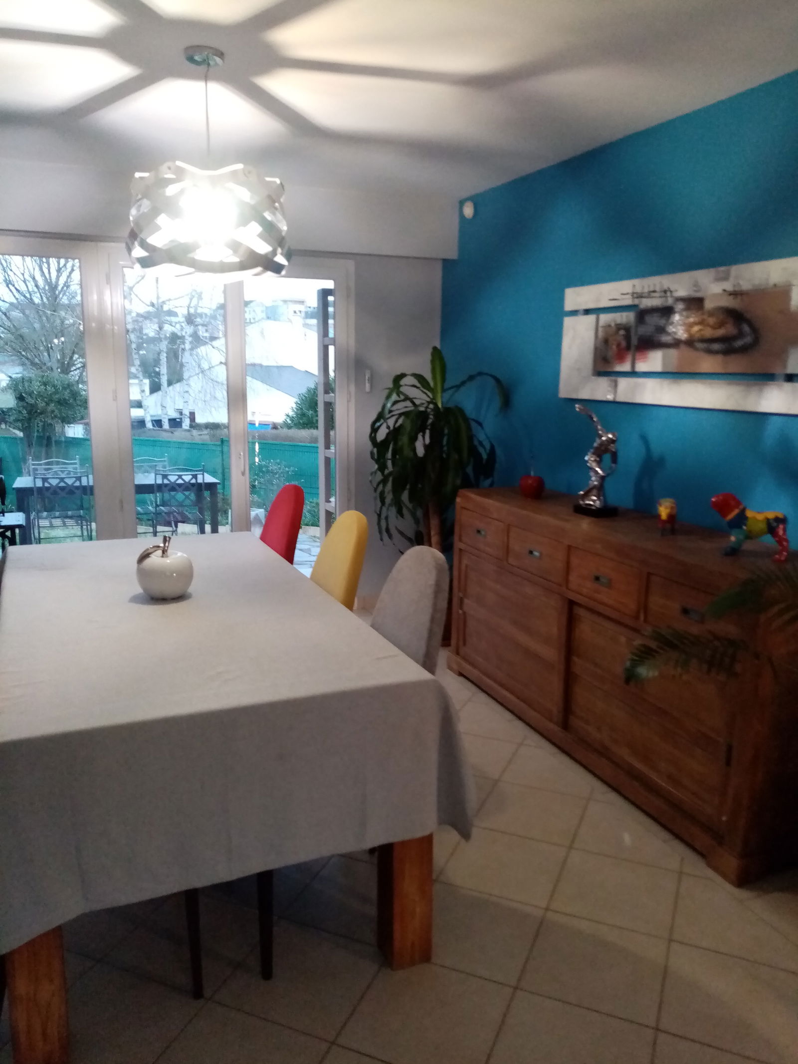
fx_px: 799
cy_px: 532
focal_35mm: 26
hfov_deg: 53.1
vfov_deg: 67.3
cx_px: 399
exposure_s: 1/25
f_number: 1.8
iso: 635
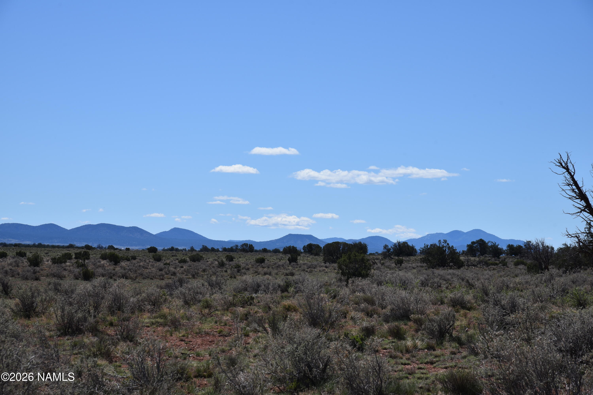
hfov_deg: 19.5
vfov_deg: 13.0
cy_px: 198
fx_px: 1729
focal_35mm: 105
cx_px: 296
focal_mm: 105
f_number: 11
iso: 200
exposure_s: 1/500
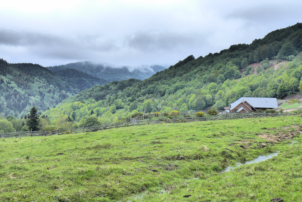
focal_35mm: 40
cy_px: 101
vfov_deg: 33.4
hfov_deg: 48.4
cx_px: 151
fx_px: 336
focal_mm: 7.9
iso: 125
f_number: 2.8
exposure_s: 1/800
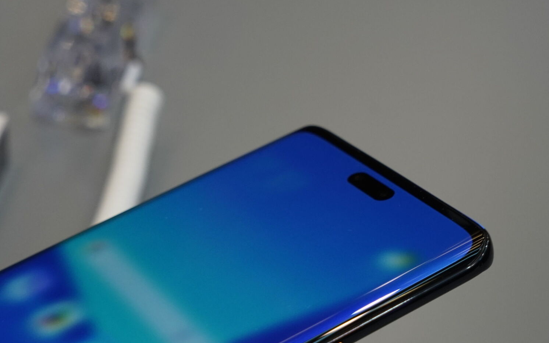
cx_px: 336
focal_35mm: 59
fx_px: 883
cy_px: 210
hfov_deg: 34.4
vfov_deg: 22.0
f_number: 7.1
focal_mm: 45
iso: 1600
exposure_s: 1/80
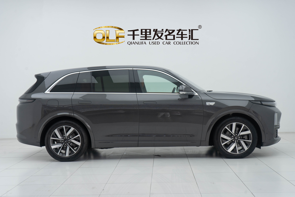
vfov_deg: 27.5
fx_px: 401
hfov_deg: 40.3
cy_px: 98
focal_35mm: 49
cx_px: 148
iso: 500
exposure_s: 1/160
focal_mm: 49
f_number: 8
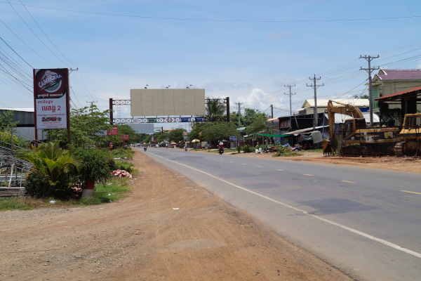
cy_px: 140
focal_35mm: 42
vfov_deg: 31.9
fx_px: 491
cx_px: 210
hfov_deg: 46.4
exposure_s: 1/250
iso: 100
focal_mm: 28
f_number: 11
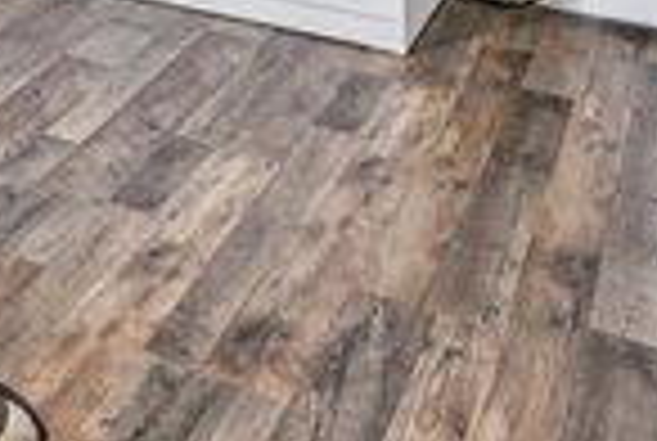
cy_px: -466
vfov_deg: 15.3
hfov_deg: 24.7
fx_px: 1280
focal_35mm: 70
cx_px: -216
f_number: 8
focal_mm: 16
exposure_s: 1/15
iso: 2200
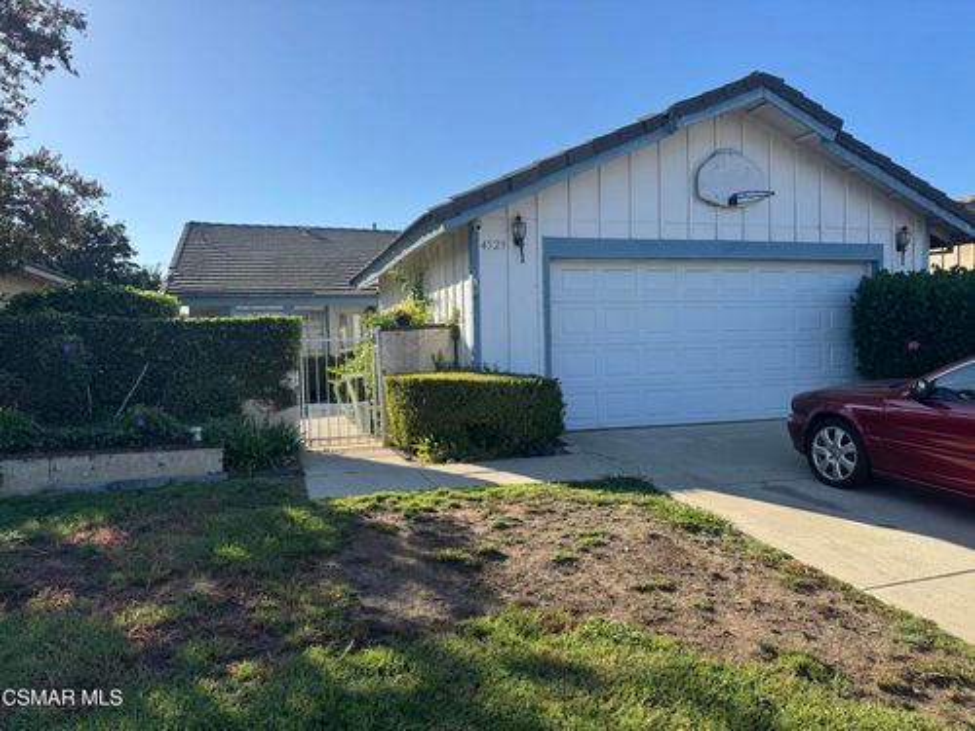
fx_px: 676
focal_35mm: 24
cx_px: 488
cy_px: 366
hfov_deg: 71.6
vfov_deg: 56.8
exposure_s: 1/3096
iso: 80
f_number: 1.78
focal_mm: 6.76
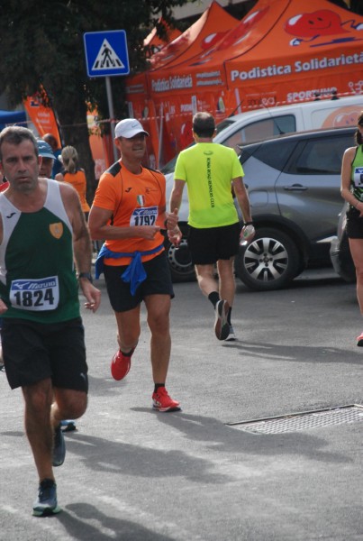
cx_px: 182
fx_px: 3047
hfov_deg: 6.8
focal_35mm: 202
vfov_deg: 10.1
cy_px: 270
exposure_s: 1/1000
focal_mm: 135
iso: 1000
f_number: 5.6
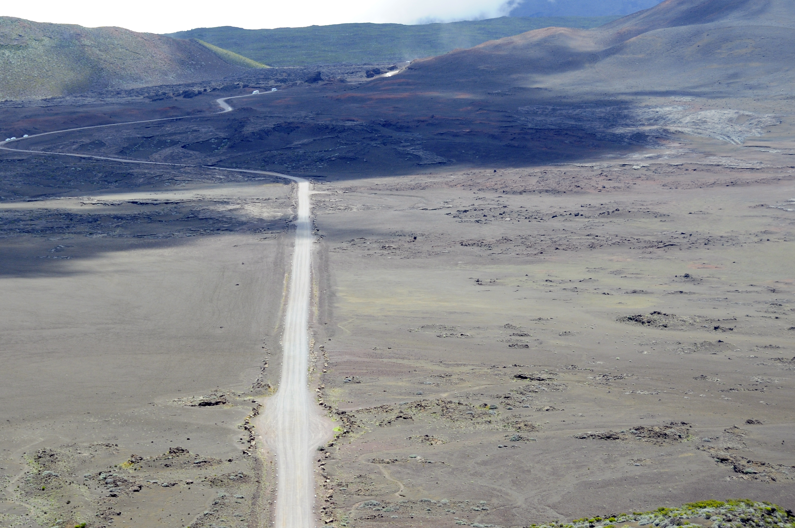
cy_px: 235
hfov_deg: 23.1
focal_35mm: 88
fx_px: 1941
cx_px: 295
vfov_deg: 15.5
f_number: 5.6
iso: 400
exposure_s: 1/640
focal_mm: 46
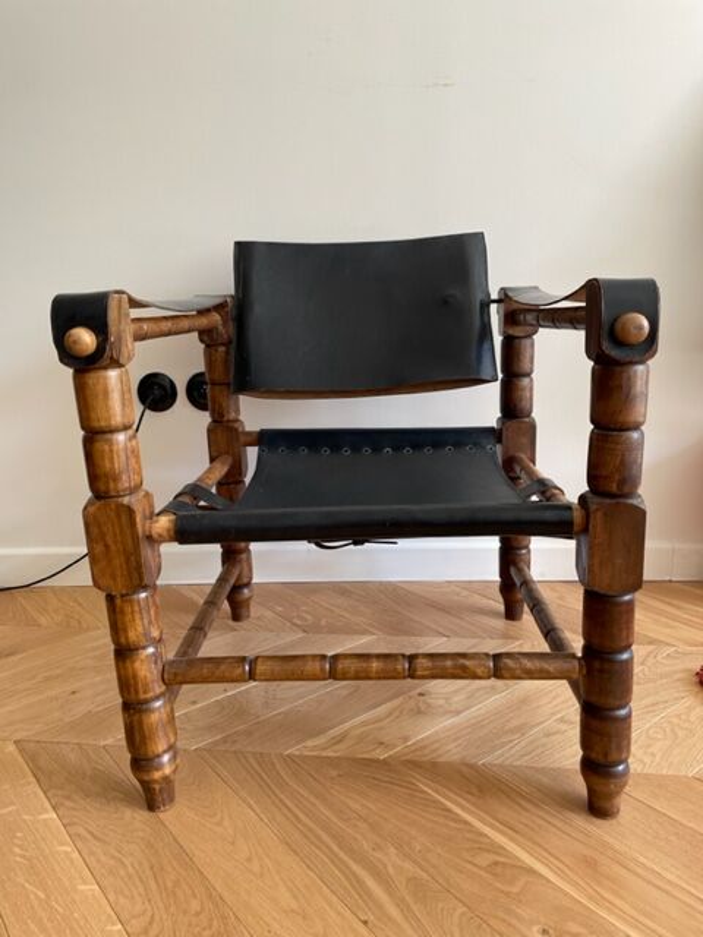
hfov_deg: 53.1
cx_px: 352
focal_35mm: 26
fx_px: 704
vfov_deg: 67.3
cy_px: 468
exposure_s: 1/121
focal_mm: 4.2
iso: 80
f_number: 1.6
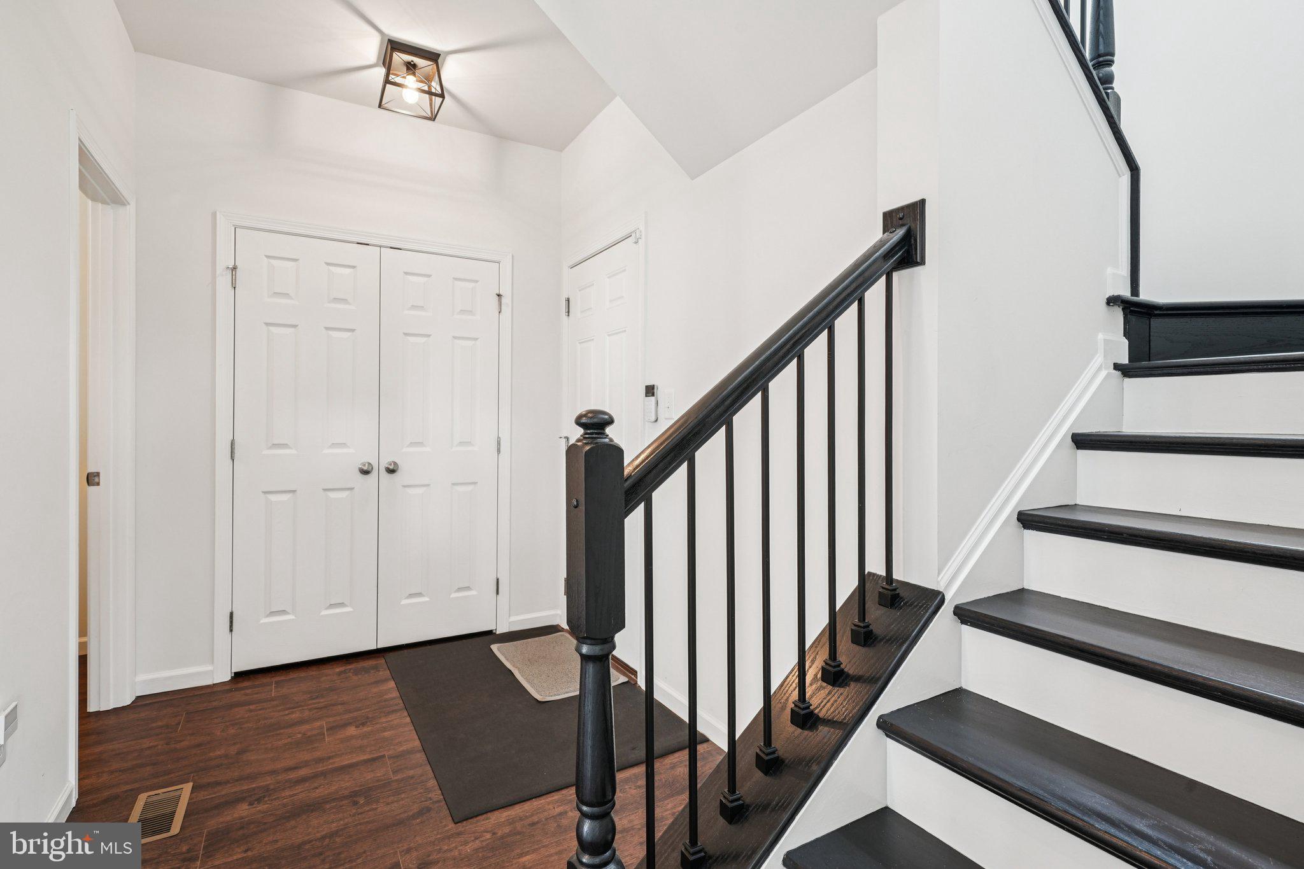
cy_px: 434
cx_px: 652
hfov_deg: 96.7
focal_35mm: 16
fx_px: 579
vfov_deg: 73.7
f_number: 8
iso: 400
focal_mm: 16
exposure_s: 1/10
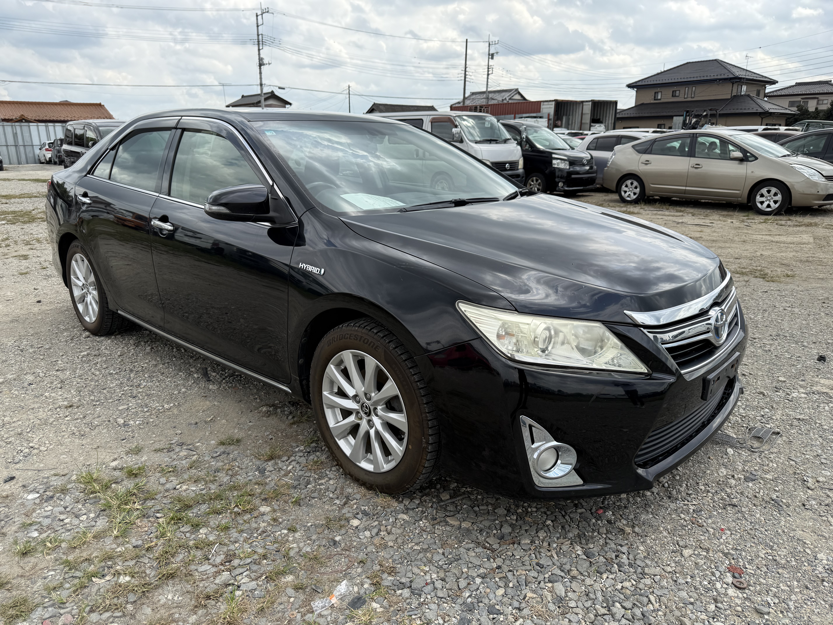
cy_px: 312
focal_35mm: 24
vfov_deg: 56.8
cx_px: 416
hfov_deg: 71.6
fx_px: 578
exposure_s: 1/2232
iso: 80
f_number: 1.78
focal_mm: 6.76
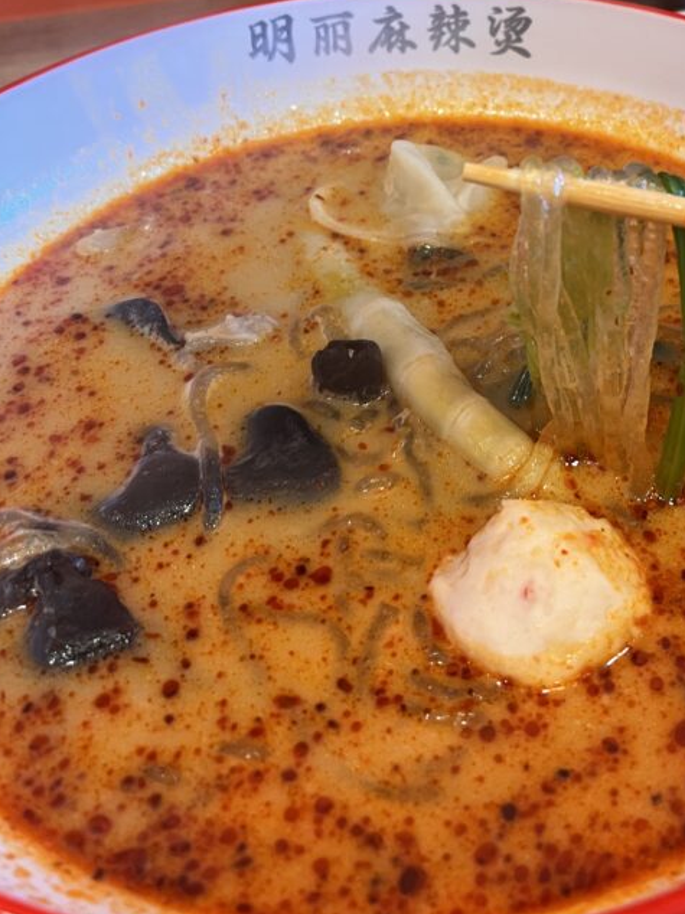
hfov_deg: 33.7
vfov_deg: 43.5
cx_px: 508
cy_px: 235
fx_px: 1109
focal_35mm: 42
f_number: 1.6
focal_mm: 5.1
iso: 64
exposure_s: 1/50
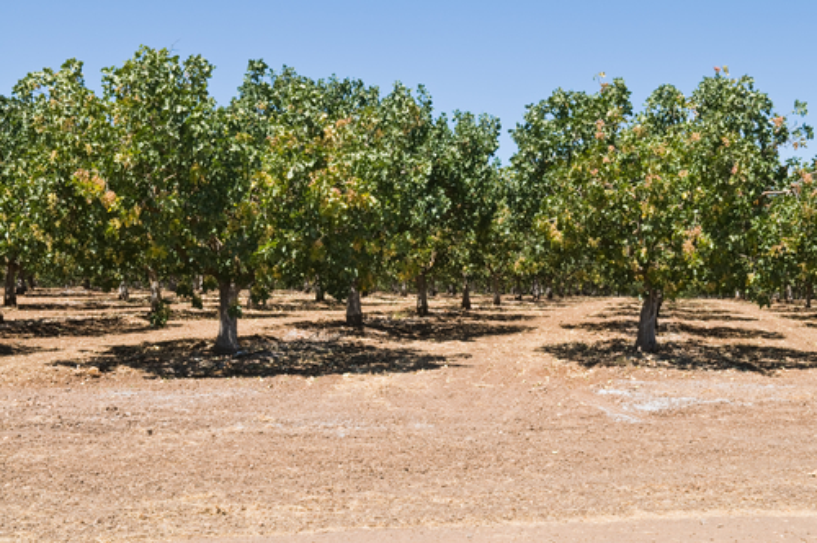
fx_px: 1156
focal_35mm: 51
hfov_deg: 38.9
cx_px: 408
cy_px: 272
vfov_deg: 26.4
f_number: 14
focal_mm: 34
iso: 200
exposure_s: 1/80
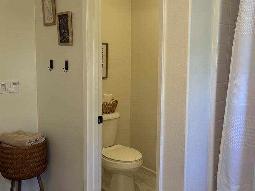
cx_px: 163
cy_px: 85
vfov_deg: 38.6
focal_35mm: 37
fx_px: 273
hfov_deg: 49.5
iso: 125
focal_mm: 6.76
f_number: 1.78
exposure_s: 1/120
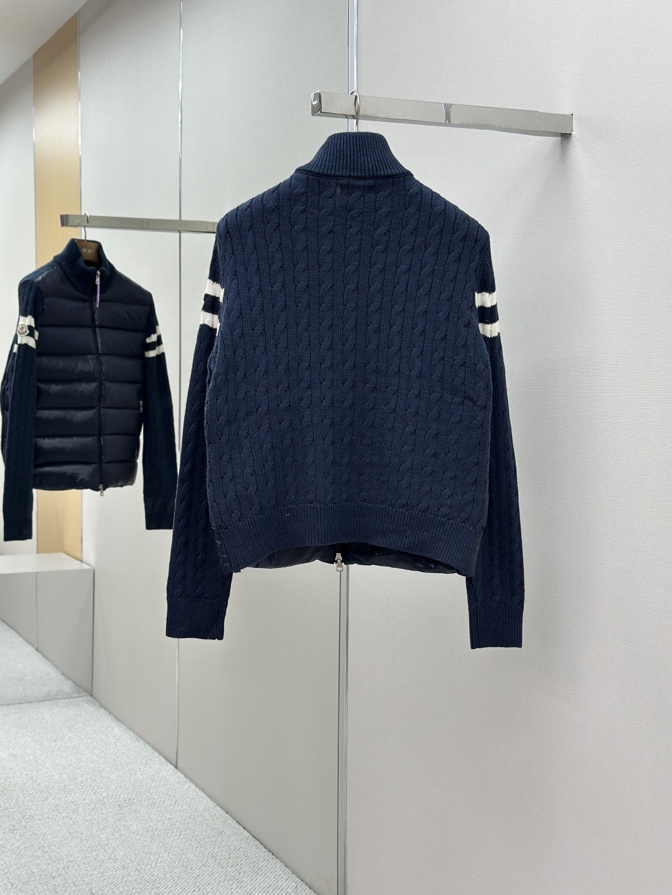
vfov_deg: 39.7
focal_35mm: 48
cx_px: 336
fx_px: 1242
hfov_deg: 30.3
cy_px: 448
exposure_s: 1/227
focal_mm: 6.86
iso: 80
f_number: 1.78
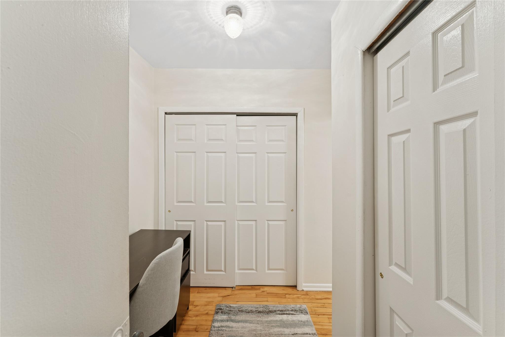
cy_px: 168
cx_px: 252
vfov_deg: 81.2
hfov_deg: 104.3
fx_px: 196
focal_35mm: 14
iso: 100
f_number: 11
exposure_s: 1.6
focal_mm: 14
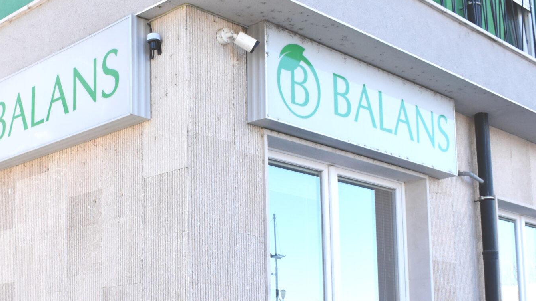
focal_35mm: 60
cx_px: 171
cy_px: 242
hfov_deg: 34.5
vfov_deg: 19.8
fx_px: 853
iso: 800
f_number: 5.6
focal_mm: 20
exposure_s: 1/800
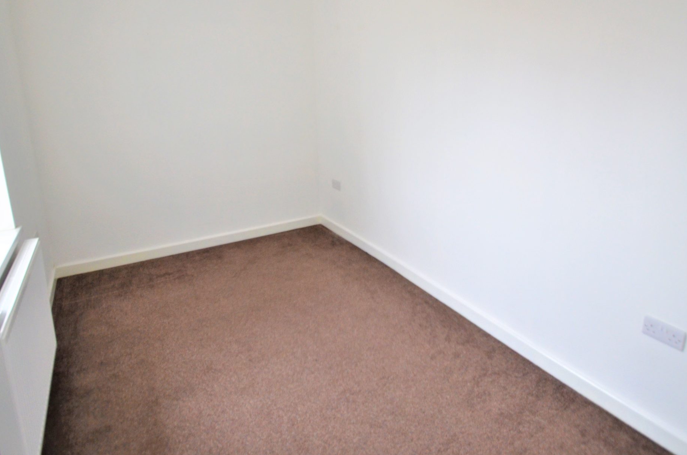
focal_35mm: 21
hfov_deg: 81.2
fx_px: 400
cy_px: 156
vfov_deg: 58.1
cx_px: 366
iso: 720
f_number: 4
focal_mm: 10
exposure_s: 1/60
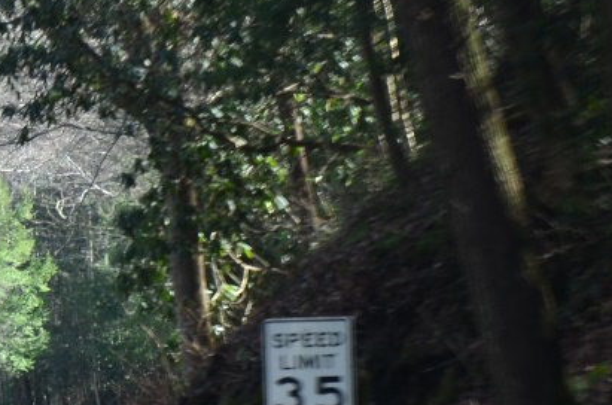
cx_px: -328
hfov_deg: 5.6
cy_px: 315
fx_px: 6140
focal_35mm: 362
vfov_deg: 3.8
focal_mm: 62
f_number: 8
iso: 125
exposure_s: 1/30
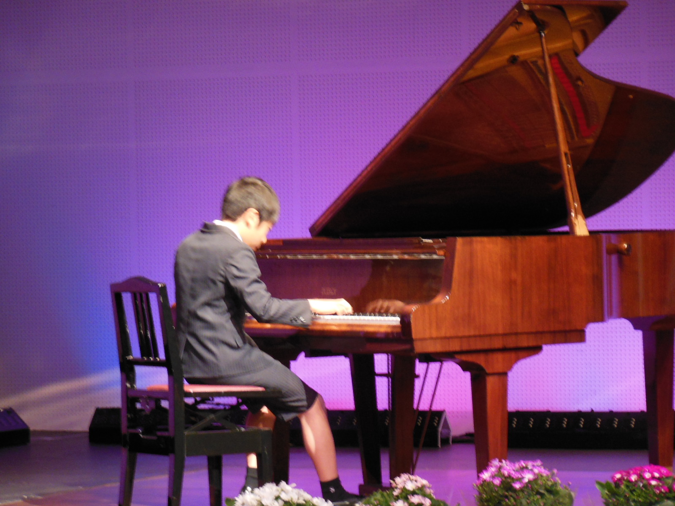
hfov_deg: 11.8
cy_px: 253
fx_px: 3256
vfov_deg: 8.9
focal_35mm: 167
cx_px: 338
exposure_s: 1/8
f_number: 5.4
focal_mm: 29.8
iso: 500
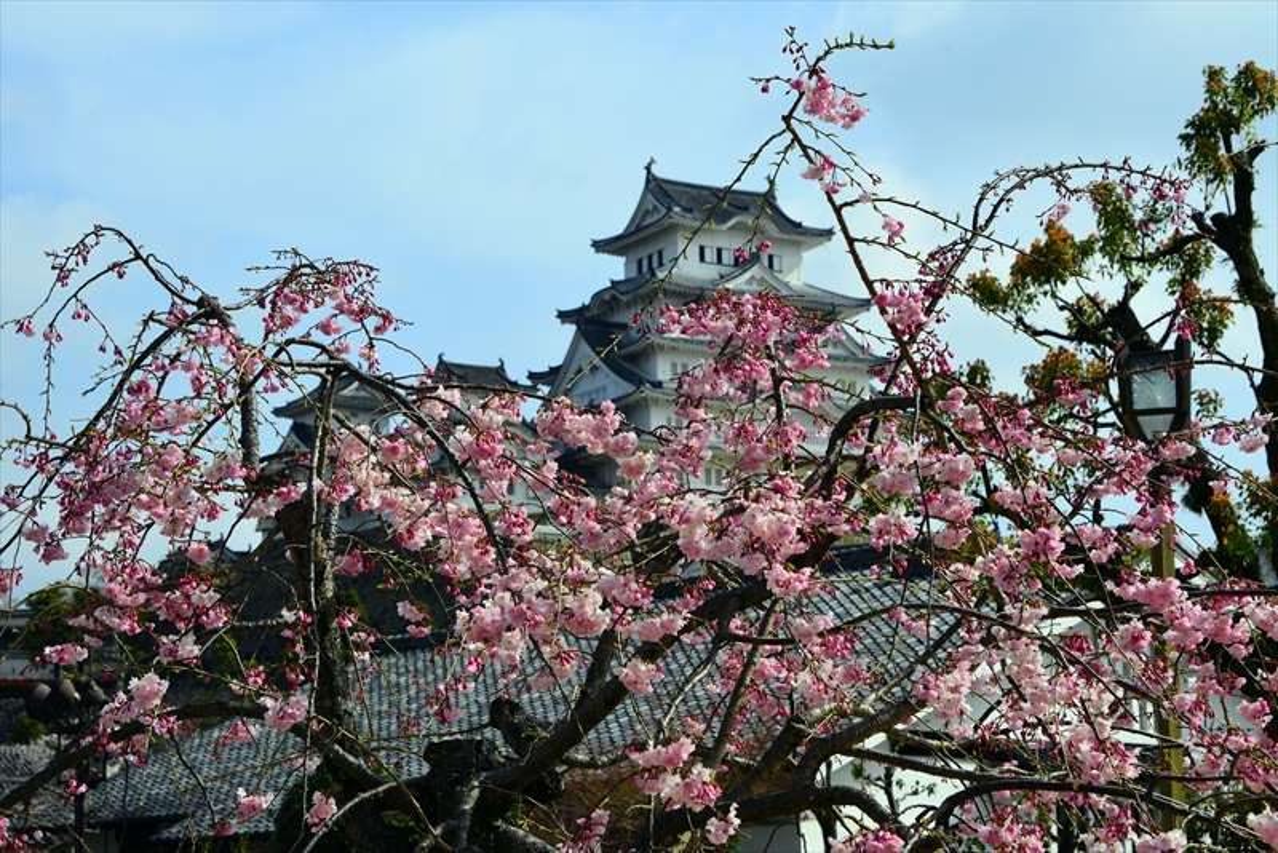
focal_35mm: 78
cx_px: 639
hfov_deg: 26.0
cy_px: 426
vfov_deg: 17.5
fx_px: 2770
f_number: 13
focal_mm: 78
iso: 400
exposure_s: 1/640
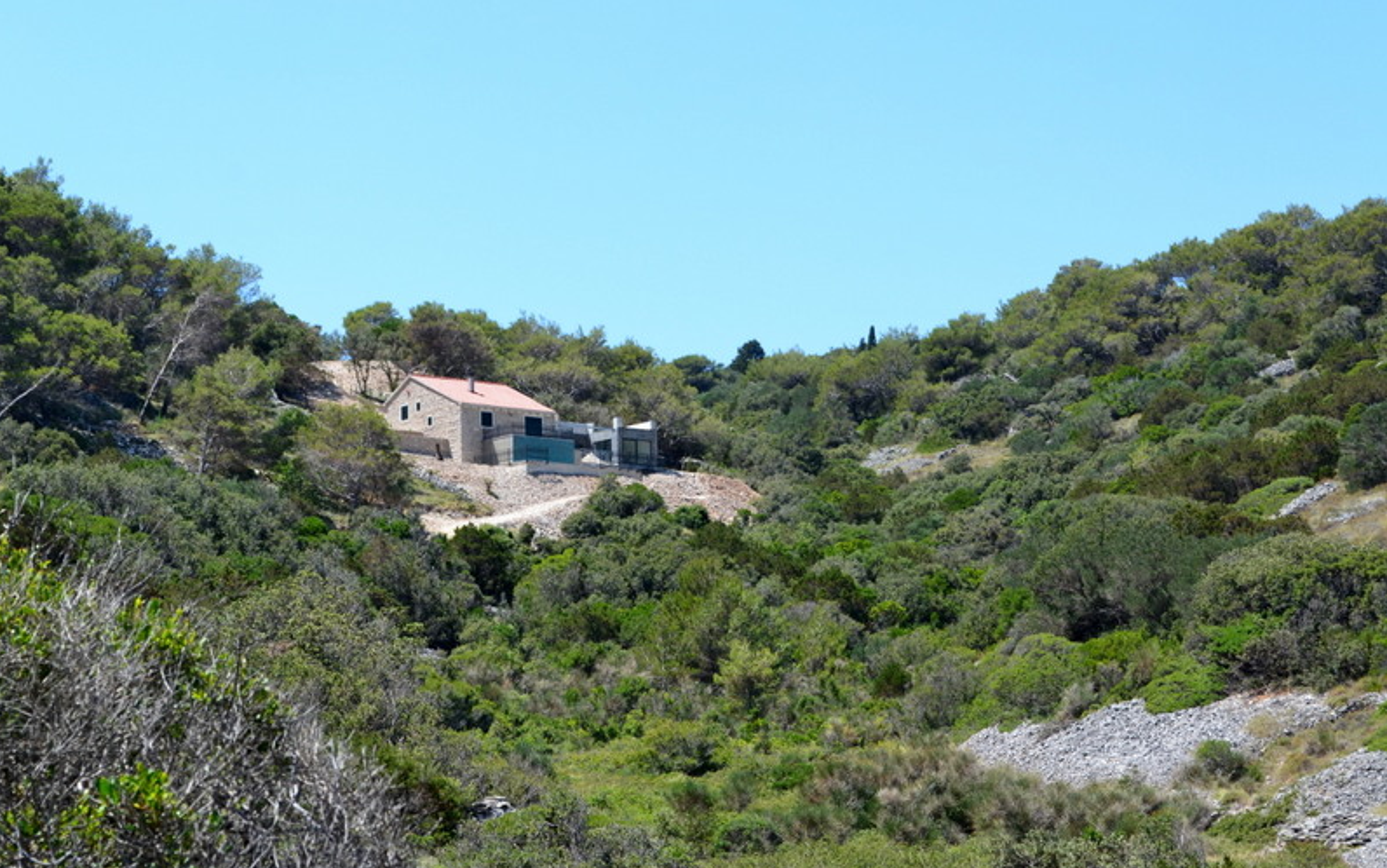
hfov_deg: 24.5
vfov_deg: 15.5
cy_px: 450
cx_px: 692
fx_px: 3195
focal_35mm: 85
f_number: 11
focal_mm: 55
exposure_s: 1/320
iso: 400
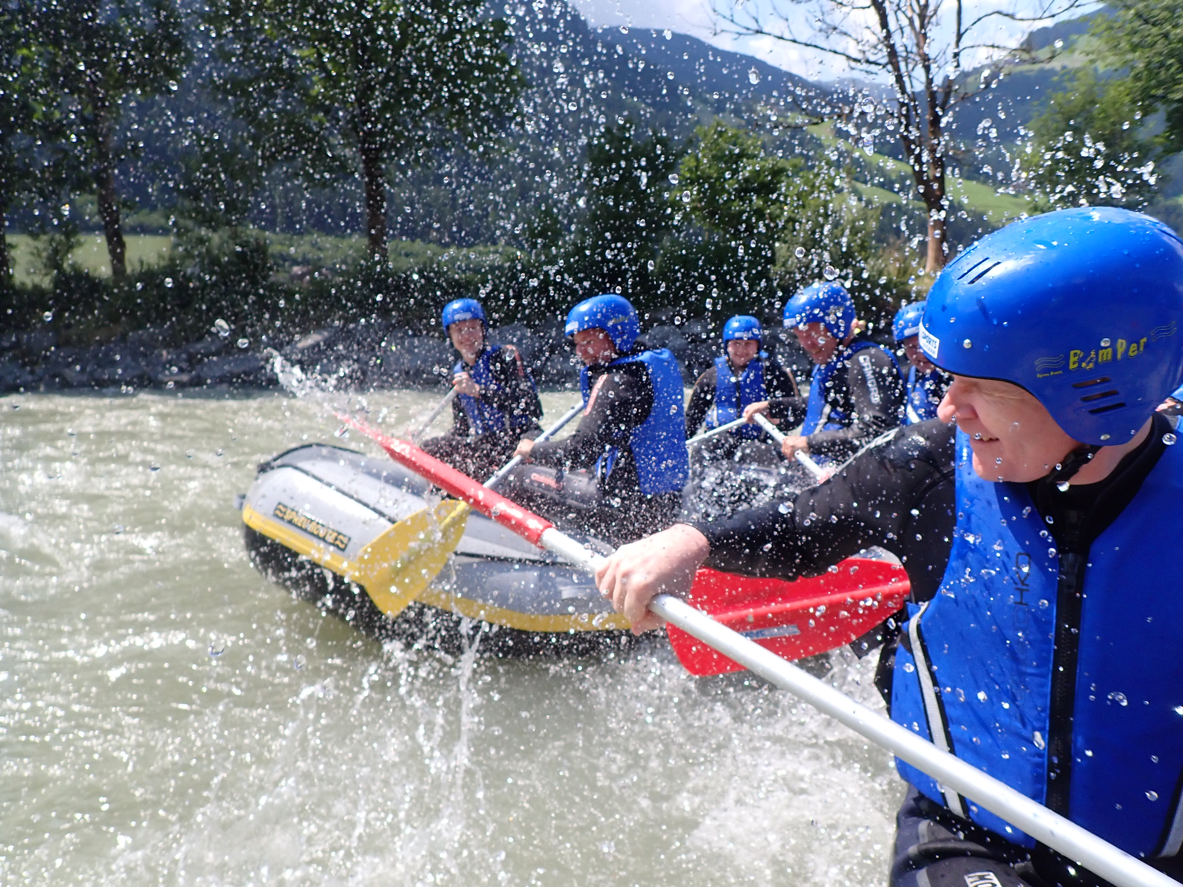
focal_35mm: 25
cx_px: 592
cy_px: 444
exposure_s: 1/2000
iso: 200
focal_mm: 4.5
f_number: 2.8
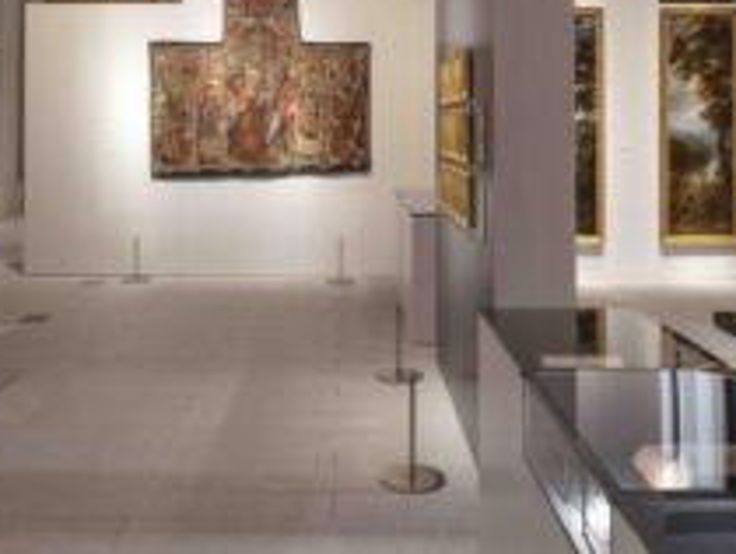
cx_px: 343
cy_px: 53
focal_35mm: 35
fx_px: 745
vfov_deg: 38.0
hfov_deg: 52.5
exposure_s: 13
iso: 100
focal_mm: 17
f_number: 11
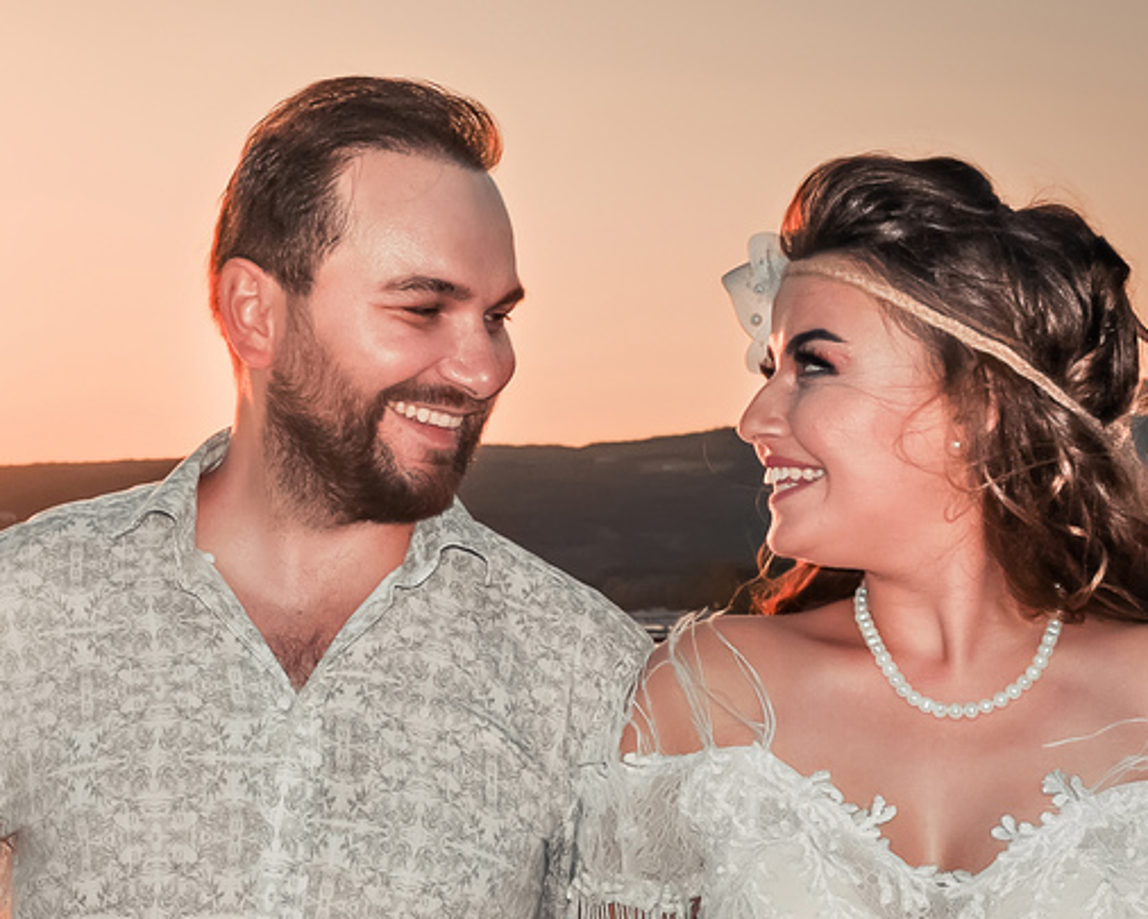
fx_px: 3704
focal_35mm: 109
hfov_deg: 17.4
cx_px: 182
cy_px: 781
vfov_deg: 14.0
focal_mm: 34
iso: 100
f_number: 10
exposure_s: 1/200
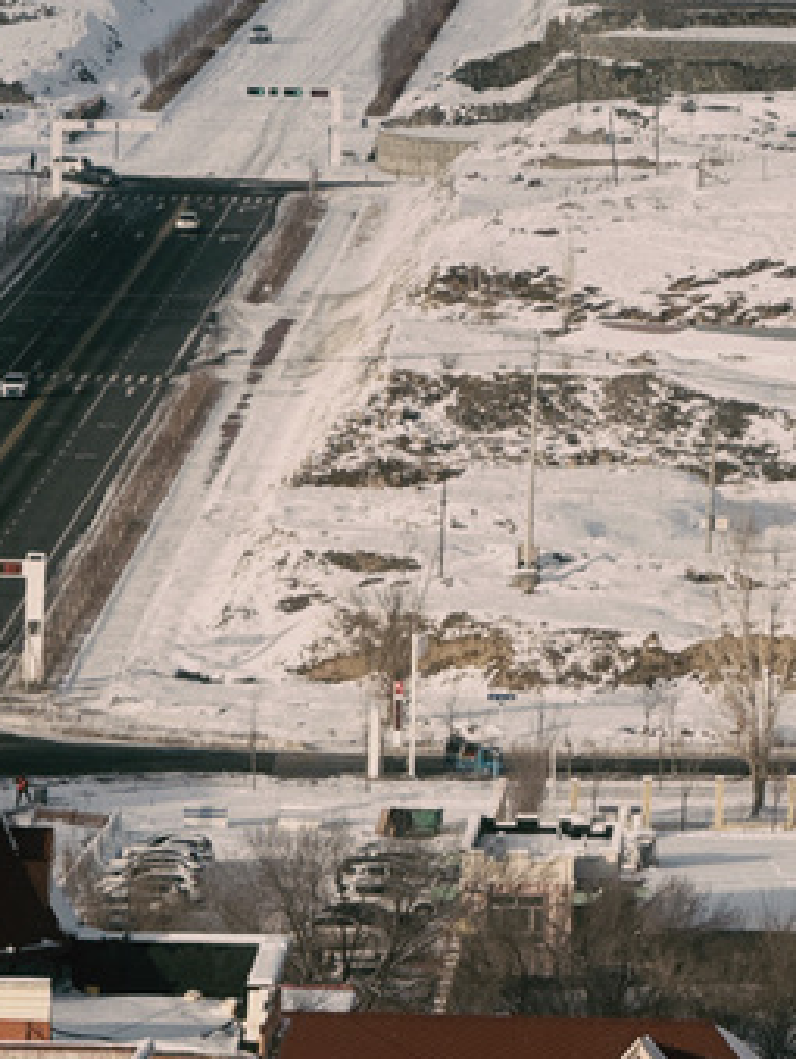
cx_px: 631
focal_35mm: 362
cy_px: -31
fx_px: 11078
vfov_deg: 5.5
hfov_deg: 4.1
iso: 50
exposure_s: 1/1271
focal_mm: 15.66
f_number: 2.8
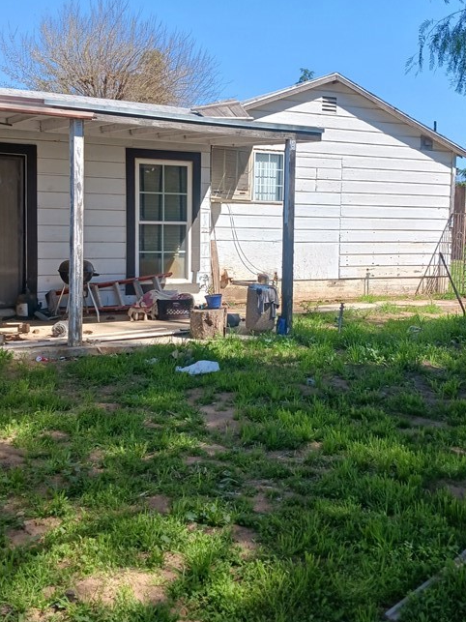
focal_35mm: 43
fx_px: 772
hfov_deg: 33.6
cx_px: 246
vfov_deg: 43.8
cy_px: 287
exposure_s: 1/227
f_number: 1.8
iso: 20
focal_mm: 4
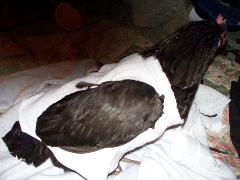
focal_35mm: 36
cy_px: 90
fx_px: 250
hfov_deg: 51.3
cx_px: 120
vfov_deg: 39.7
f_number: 2.8
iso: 200
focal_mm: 7.54
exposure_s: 1/30
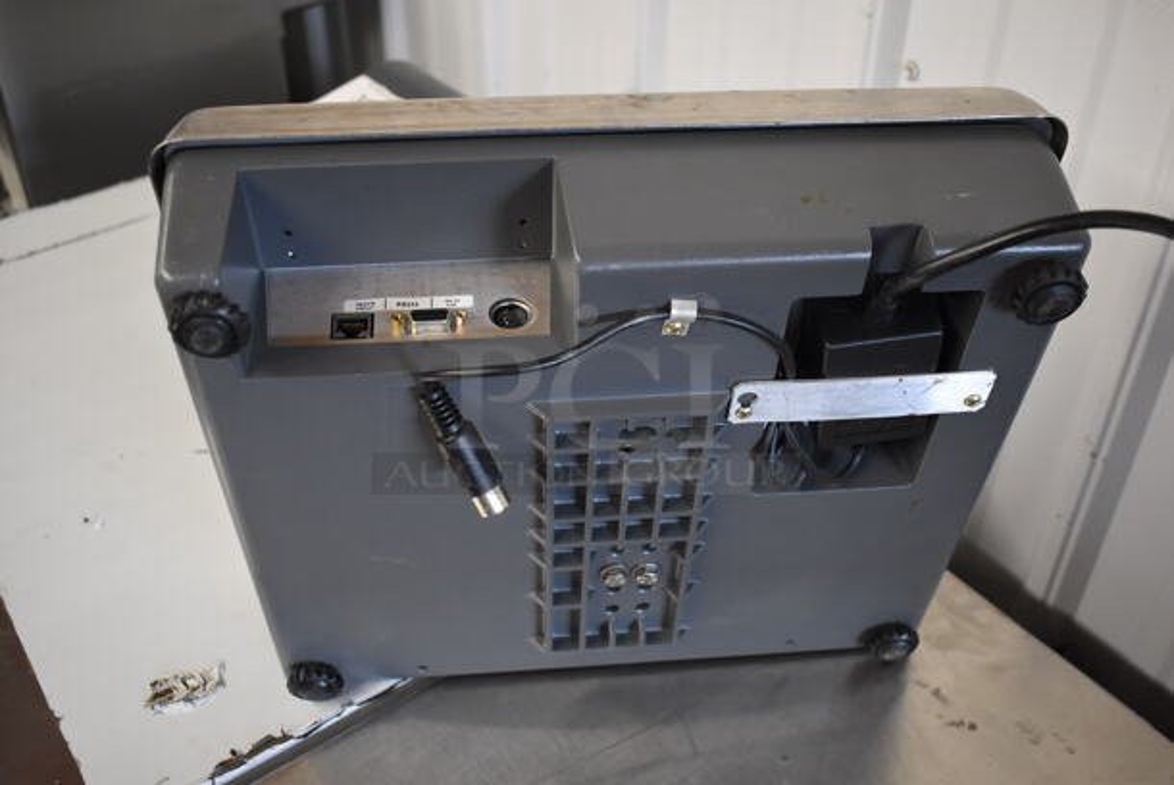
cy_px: 392
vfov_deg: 35.6
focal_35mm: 38
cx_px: 587
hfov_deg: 51.2
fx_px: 1224
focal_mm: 25
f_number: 4
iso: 1800
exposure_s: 1/125
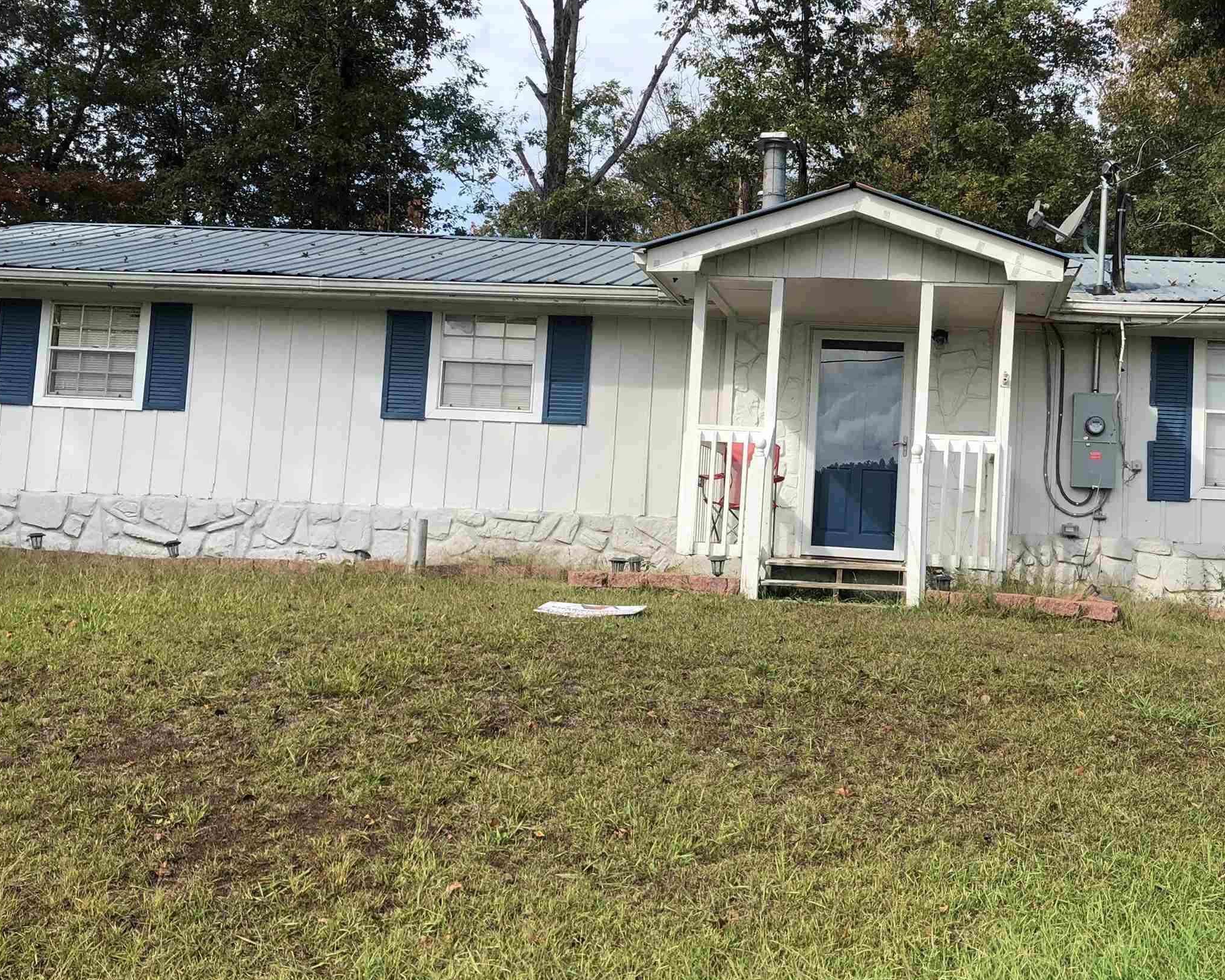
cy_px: 440
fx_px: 1486
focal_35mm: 41
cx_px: 758
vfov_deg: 36.4
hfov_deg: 44.5
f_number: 1.8
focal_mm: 3.99
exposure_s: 1/1297
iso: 20
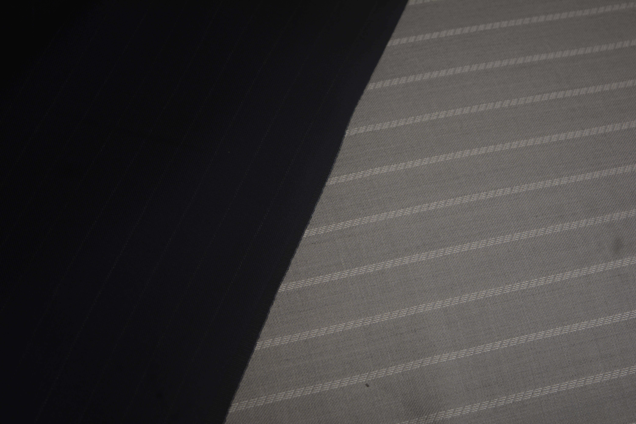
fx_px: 1457
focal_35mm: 82
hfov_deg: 24.6
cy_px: 212
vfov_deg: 16.6
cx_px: 318
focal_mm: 55
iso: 100
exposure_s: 1/8
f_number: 5.6
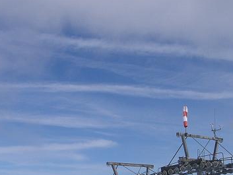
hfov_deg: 22.7
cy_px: 180
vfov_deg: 16.8
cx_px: 81
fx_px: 579
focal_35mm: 86
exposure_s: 1/1600
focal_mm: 6.3
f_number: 4.4
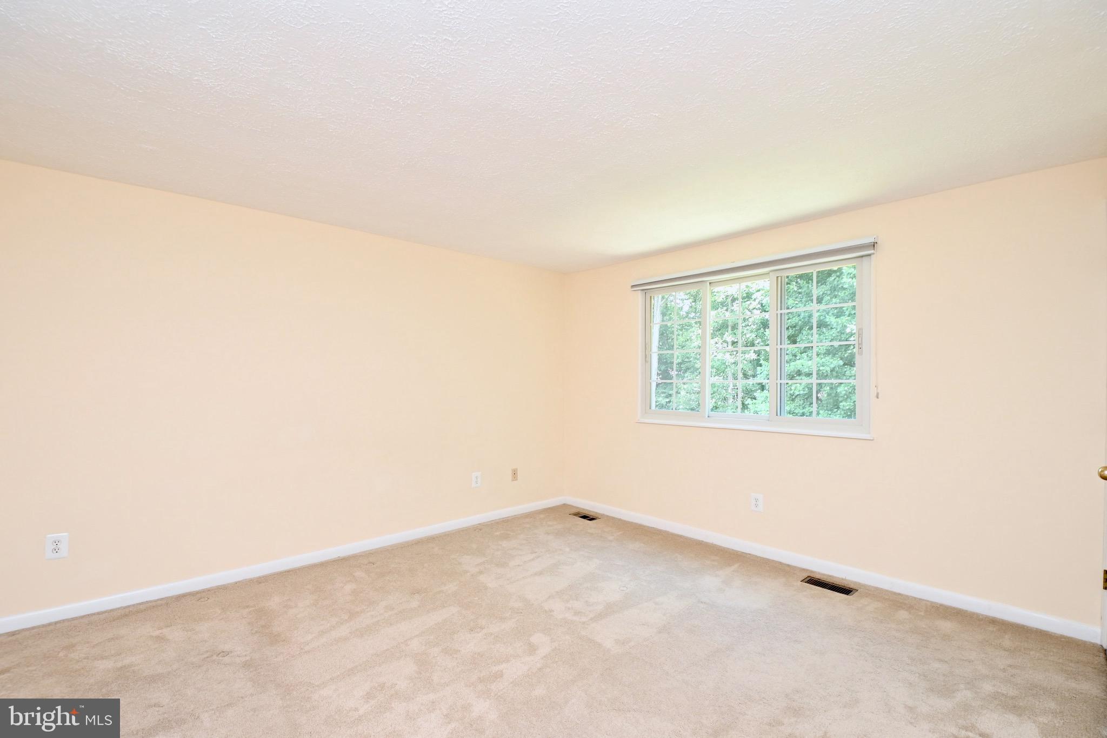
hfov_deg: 100.4
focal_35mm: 15
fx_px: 461
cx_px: 554
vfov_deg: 77.3
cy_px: 369
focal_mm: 10
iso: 500
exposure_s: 1/30
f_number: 7.1
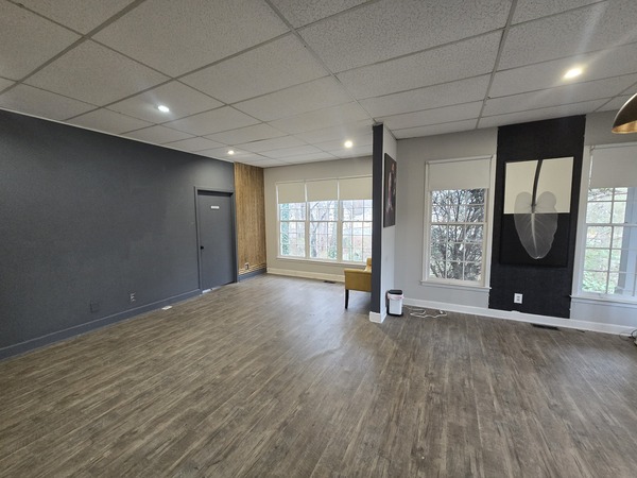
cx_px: 318
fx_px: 239
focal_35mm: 13
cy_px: 239
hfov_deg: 106.2
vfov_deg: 89.9
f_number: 2.2
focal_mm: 2.2
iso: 500
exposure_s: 1/60
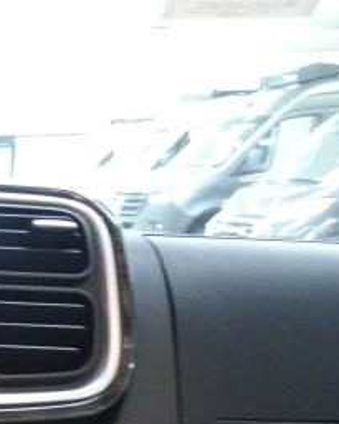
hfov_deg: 16.8
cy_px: 469
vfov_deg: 24.3
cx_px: -299
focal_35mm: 73
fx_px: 917
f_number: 3.5
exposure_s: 1/15
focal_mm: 4.1
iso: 800
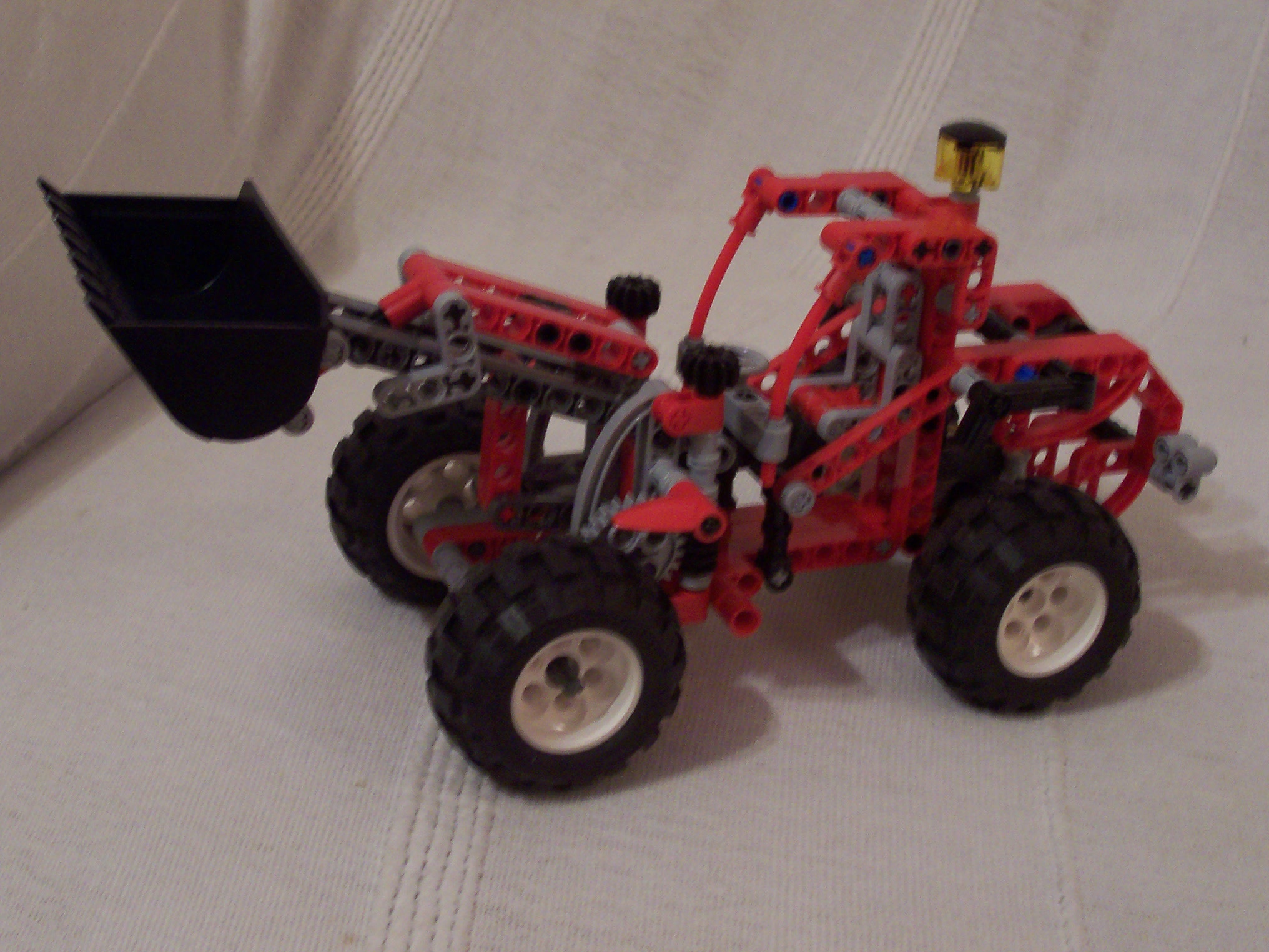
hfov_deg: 33.8
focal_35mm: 57
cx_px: 634
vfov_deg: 25.7
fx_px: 2090
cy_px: 476
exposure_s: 1/8
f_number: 3.4
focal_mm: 8.6
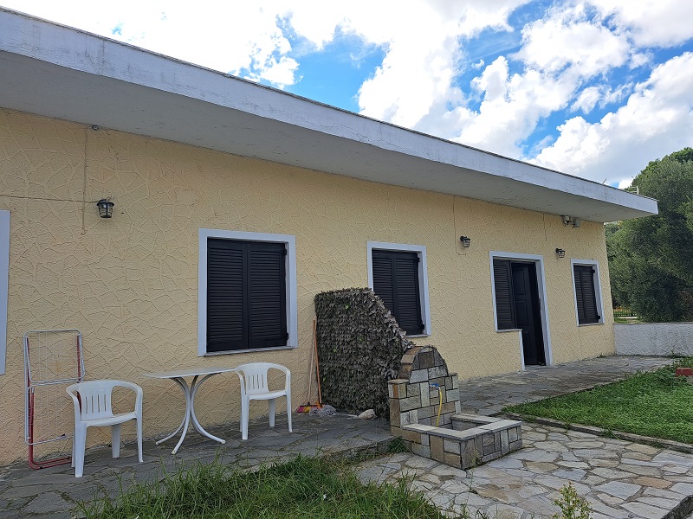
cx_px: 346
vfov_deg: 56.8
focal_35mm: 24
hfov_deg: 71.6
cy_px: 260
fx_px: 480
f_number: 1.8
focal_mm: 5.23
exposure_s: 1/853
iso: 50
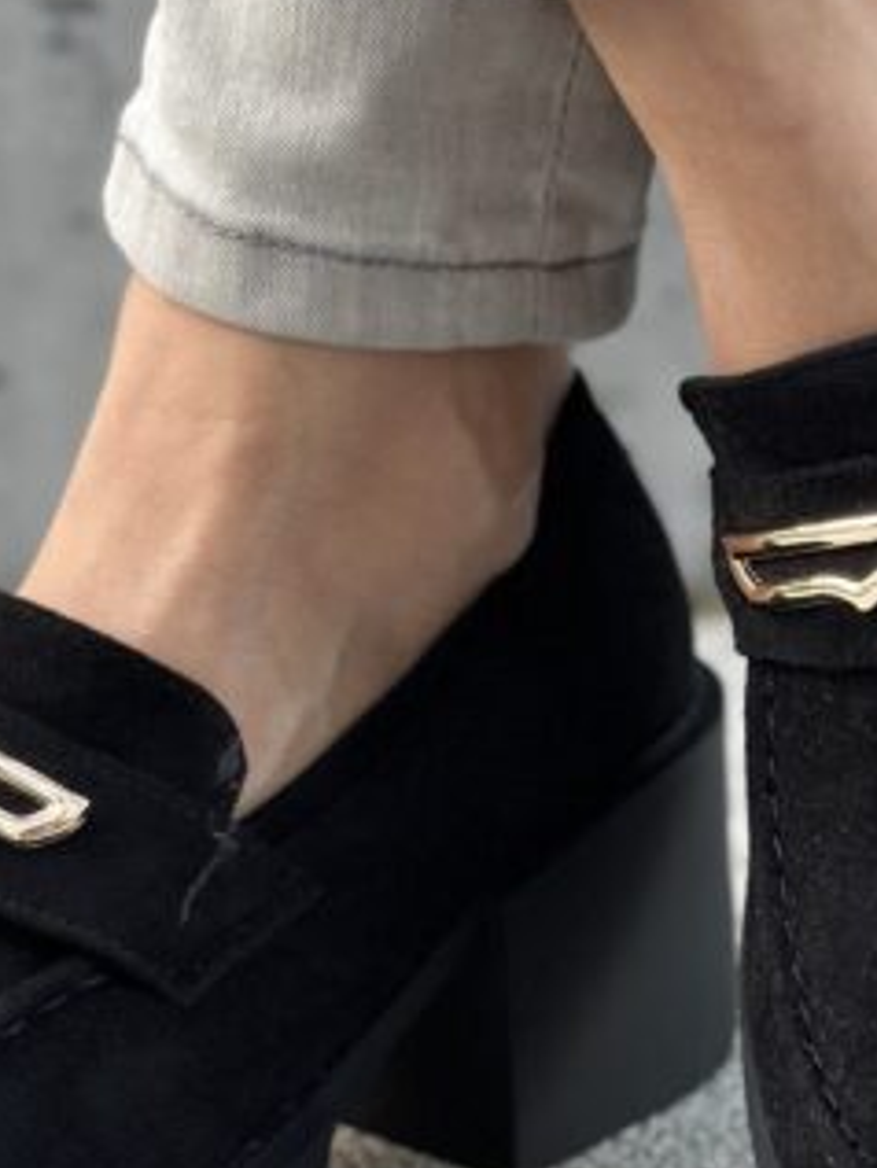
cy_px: 656
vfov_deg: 16.3
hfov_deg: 12.3
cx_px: 376
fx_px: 4085
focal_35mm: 121
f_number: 1.78
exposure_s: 1/126
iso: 100
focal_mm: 6.86
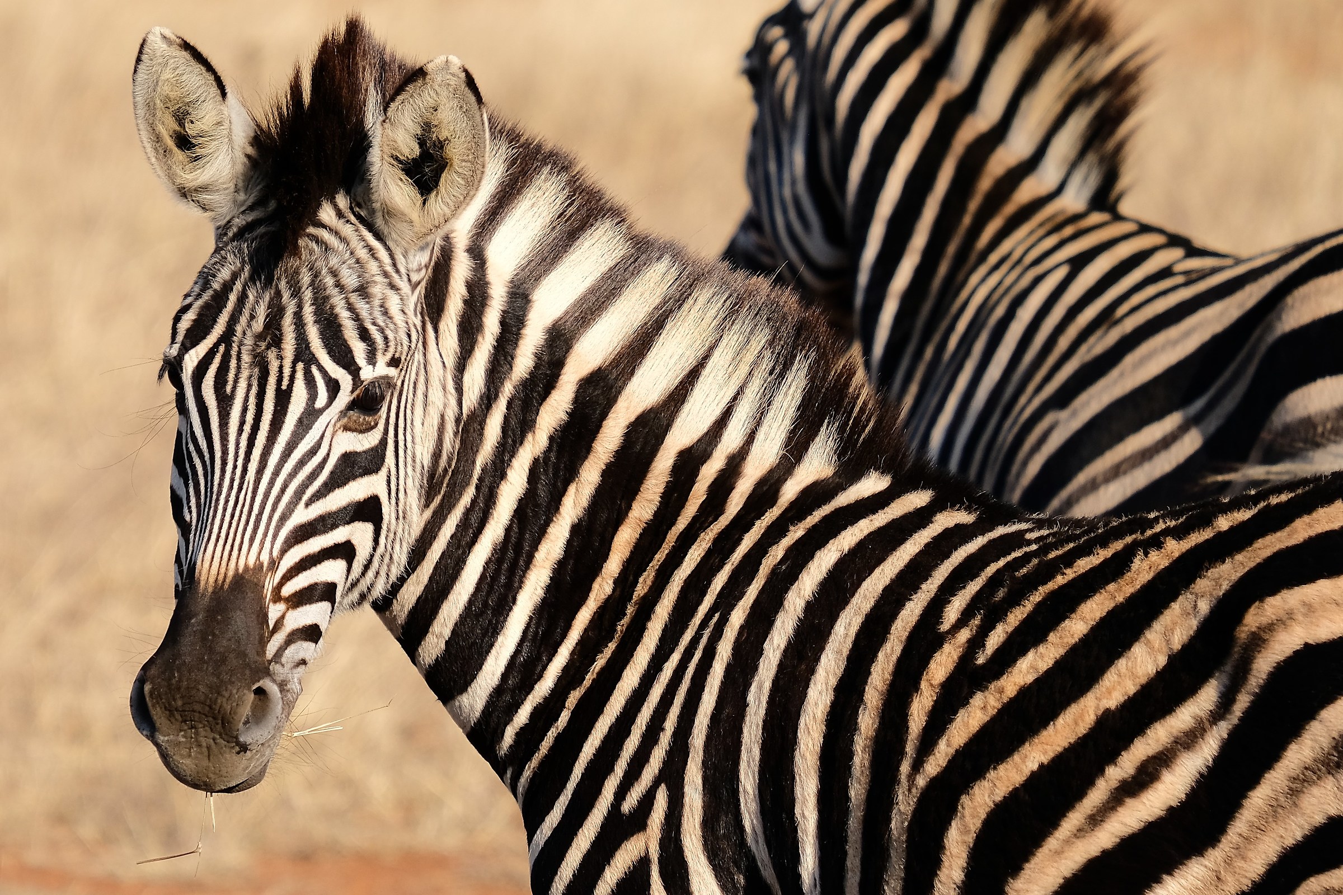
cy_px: 448
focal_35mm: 300
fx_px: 11191
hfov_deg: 6.9
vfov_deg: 4.6
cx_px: 672
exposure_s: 1/1500
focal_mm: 200
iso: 400
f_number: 4.8
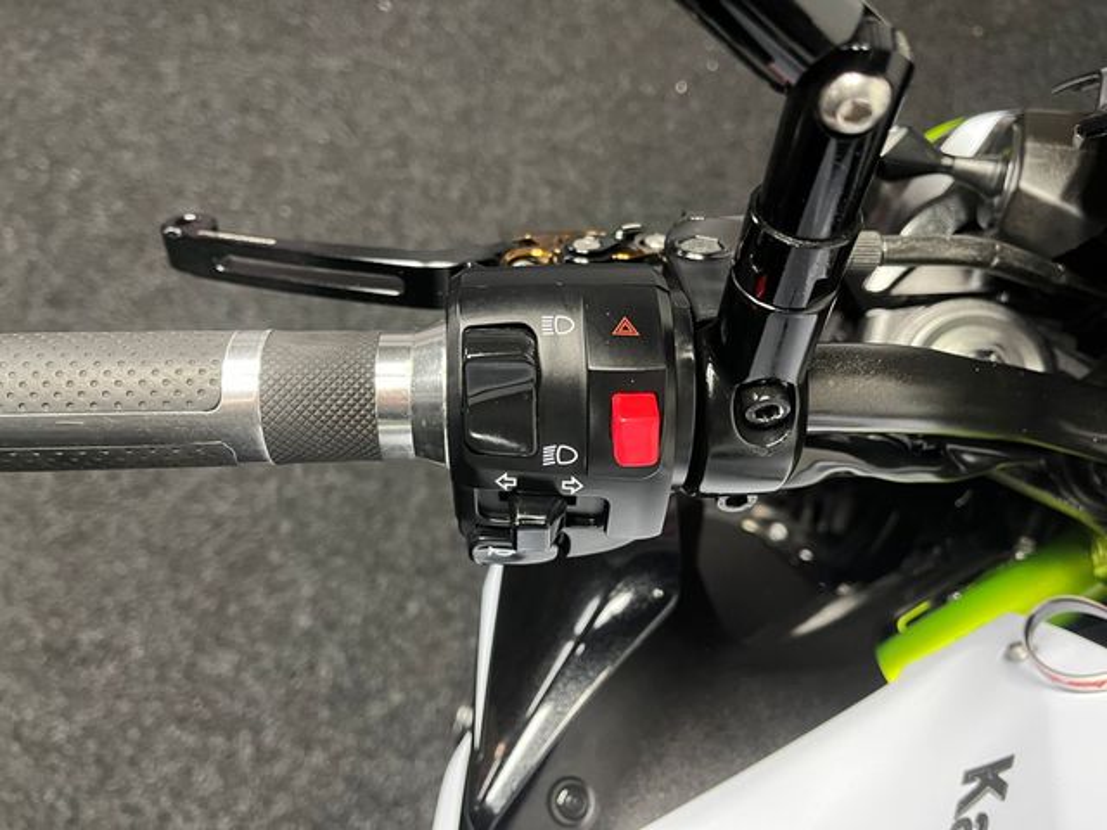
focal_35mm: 26
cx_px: 554
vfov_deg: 53.1
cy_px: 415
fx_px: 831
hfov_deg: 67.3
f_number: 1.6
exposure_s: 1/33
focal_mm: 5.1
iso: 500
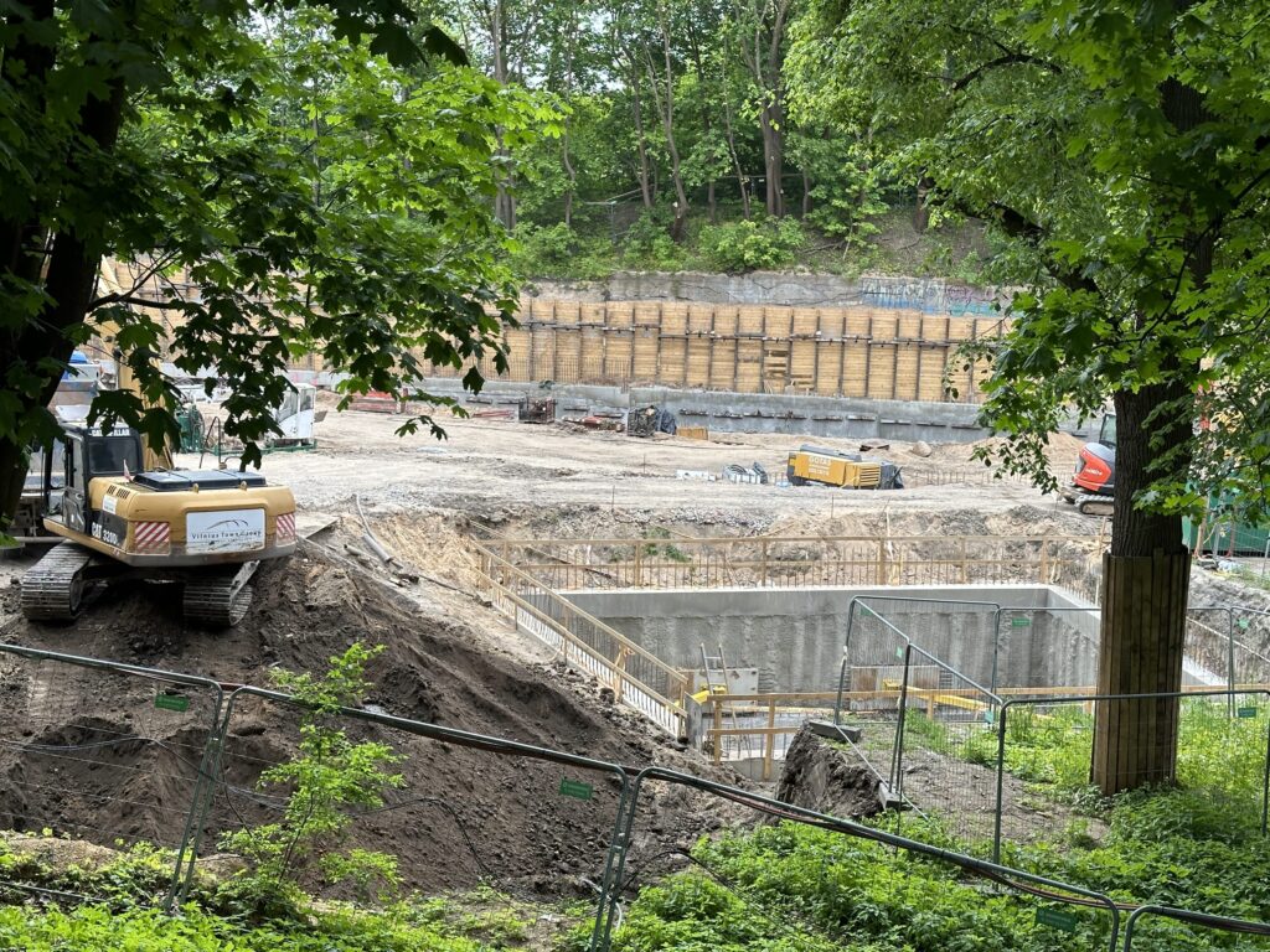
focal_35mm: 48
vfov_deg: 30.3
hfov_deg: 39.7
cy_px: 476
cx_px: 635
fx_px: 1761
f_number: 1.78
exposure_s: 1/830
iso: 64
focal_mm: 6.86
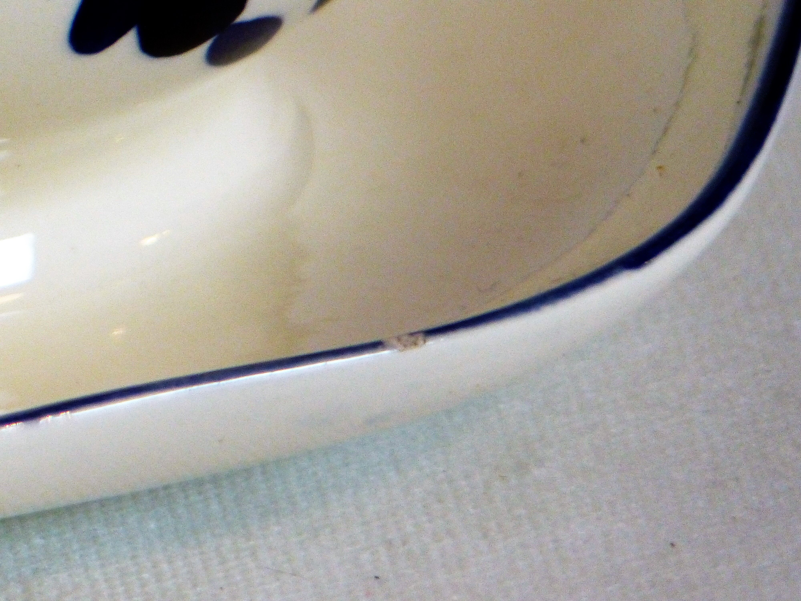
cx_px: 400
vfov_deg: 2.3
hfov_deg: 3.1
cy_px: 300
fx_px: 14856
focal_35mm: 642
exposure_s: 1/80
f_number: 2.8
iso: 400
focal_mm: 105.1
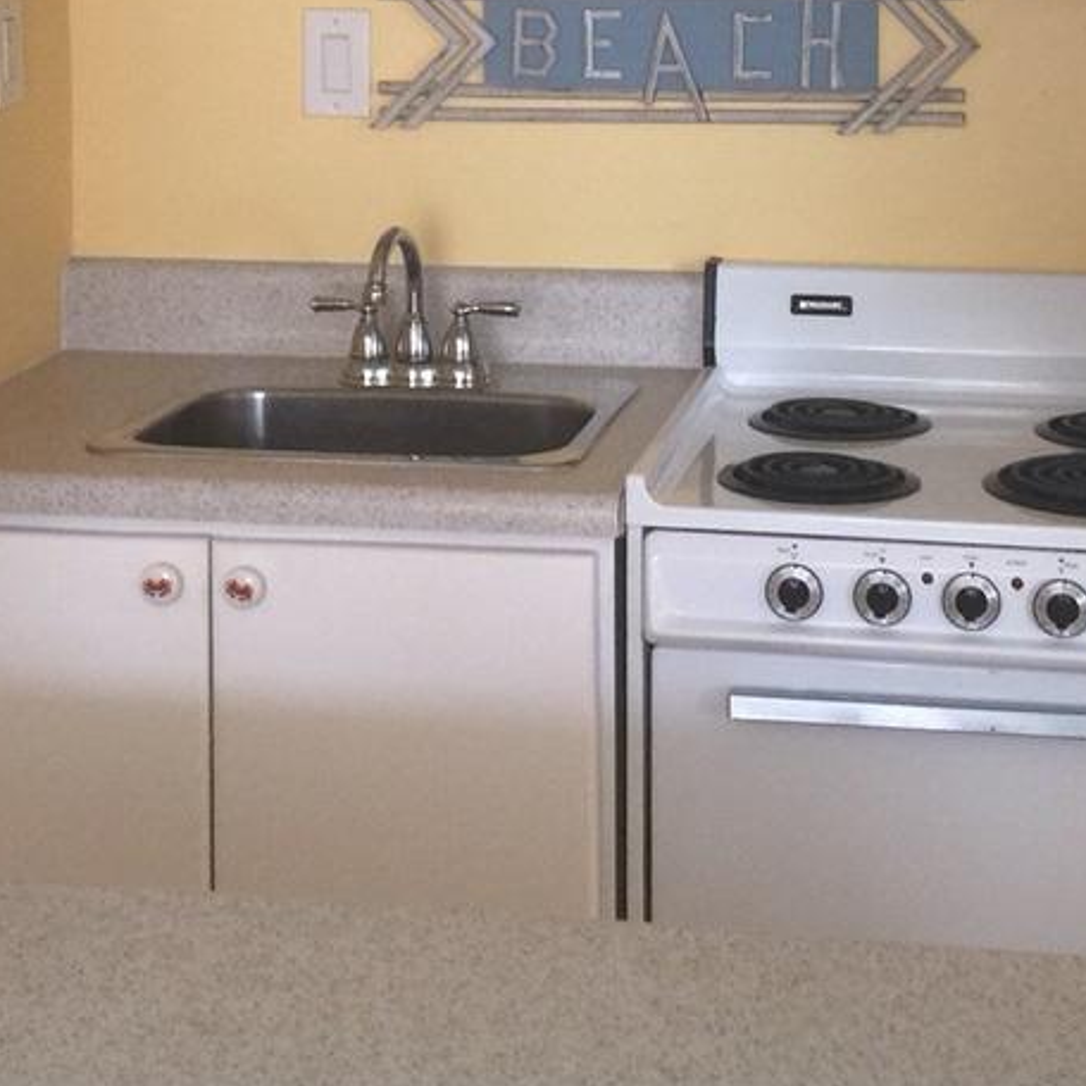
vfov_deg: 23.2
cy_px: 45
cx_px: 543
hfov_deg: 24.0
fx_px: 2556
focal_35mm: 72
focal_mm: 4.15
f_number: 2.2
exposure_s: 1/30
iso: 50
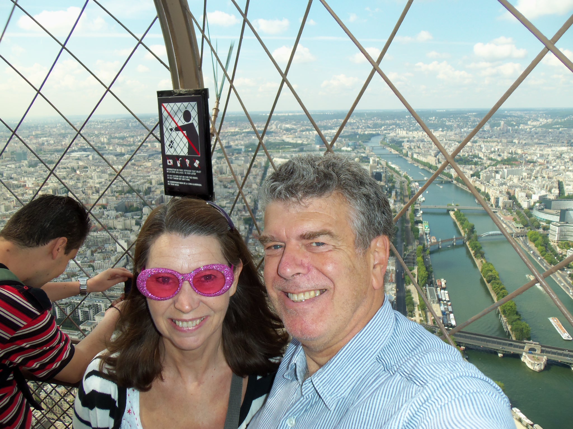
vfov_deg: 48.2
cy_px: 214
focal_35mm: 29
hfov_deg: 61.7
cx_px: 286
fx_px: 480
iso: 80
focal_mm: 5.2
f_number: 3.4
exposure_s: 1/500
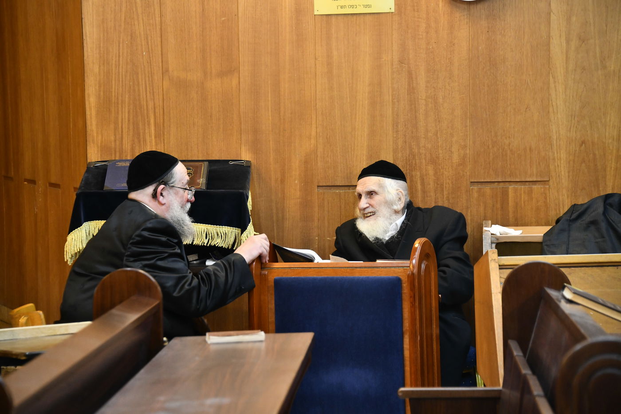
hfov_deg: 13.7
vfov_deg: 9.1
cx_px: 310
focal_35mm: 150
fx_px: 2587
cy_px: 207
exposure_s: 1/125
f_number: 5.6
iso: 1600
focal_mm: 150
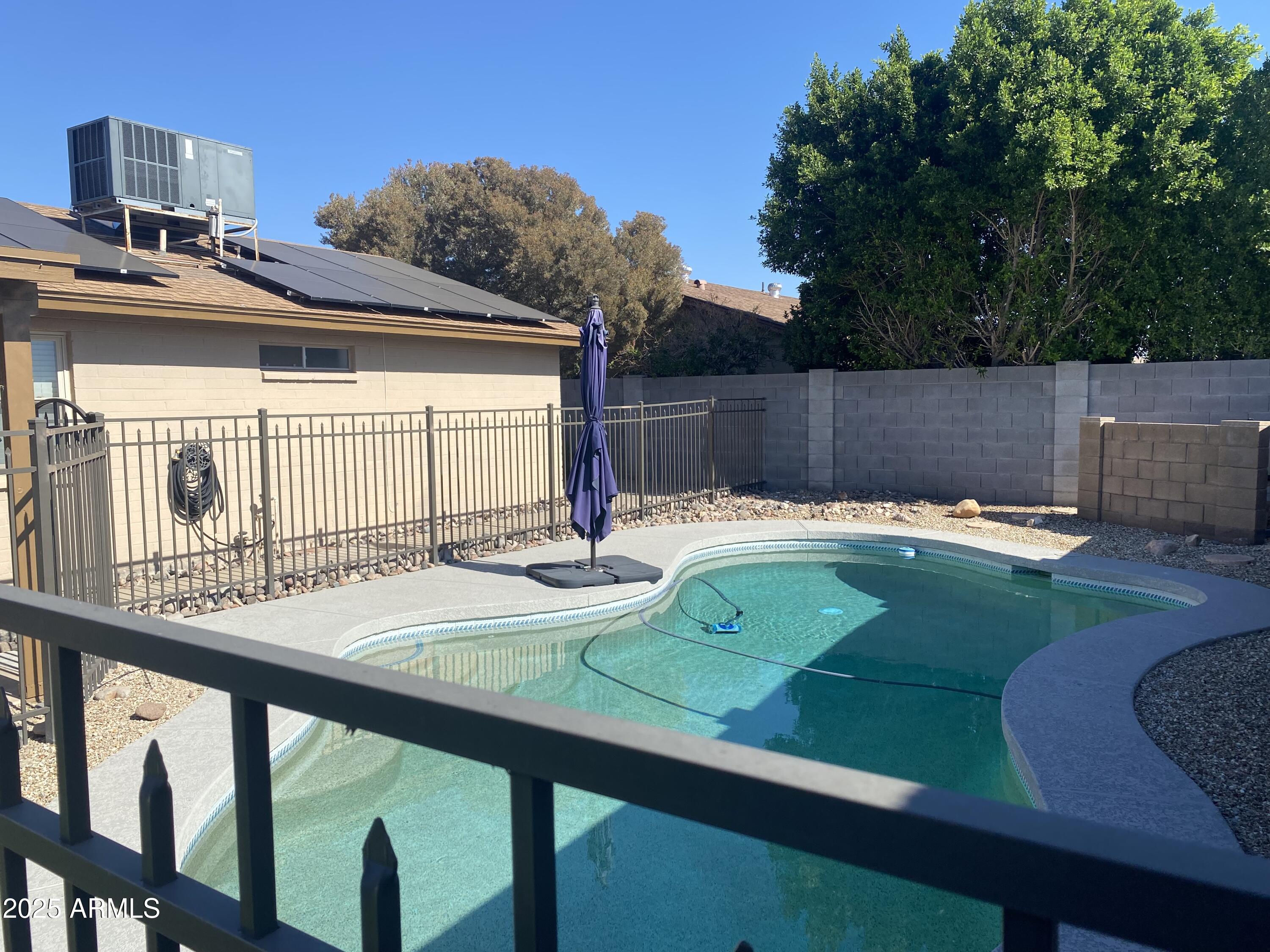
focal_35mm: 26
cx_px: 635
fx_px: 954
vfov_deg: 53.1
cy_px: 476
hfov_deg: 67.3
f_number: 1.8
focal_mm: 4.25
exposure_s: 1/2817
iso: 32
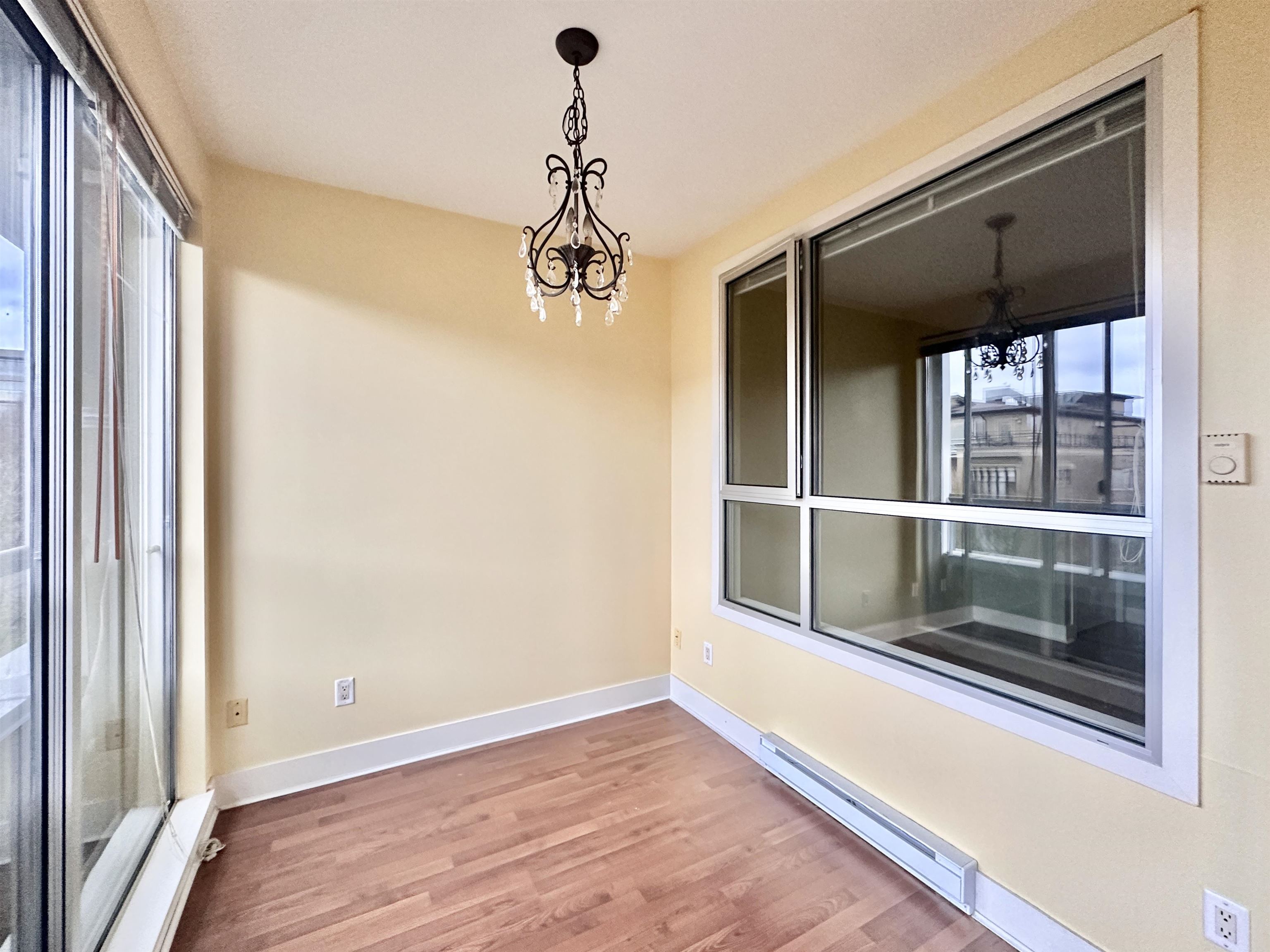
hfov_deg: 102.1
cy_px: 476
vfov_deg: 85.7
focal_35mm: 14
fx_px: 514
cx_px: 635
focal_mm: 2.22
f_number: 2.2
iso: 400
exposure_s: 1/60
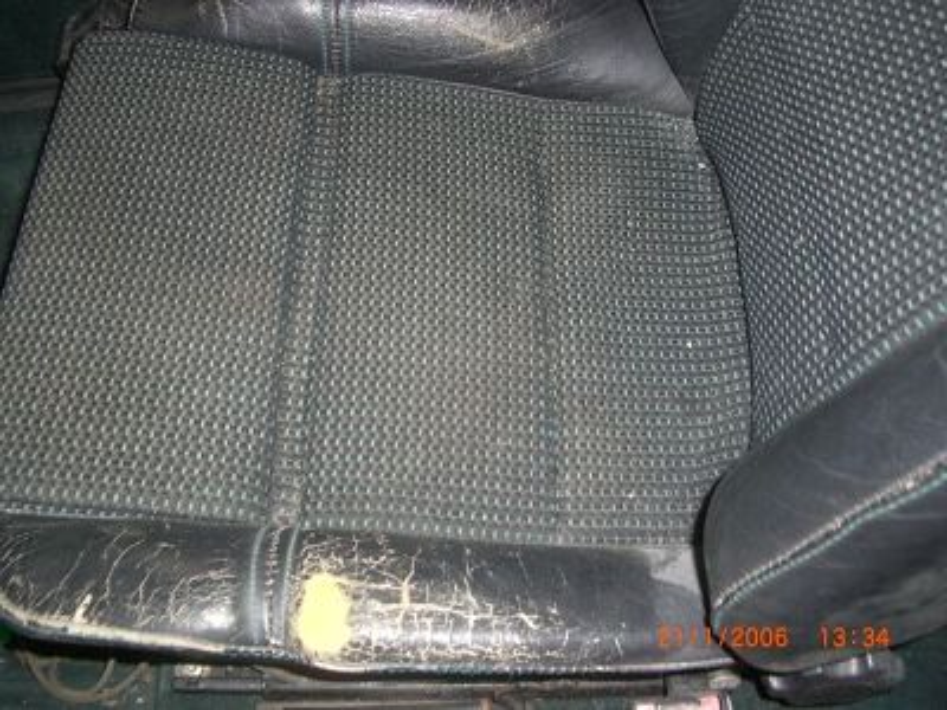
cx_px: 474
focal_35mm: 38
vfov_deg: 37.7
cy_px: 355
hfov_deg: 49.0
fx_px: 1040
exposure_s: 1/60
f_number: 2.8
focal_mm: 7.9
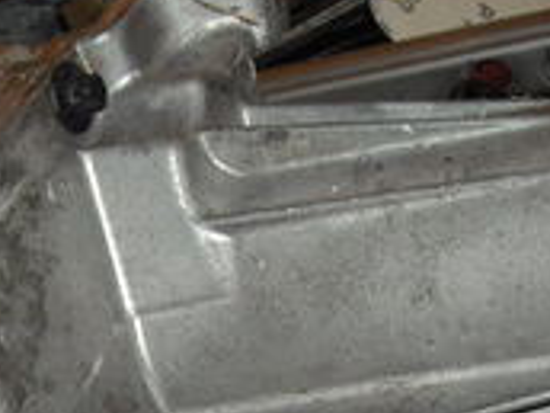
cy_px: 669
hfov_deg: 14.2
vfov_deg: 10.3
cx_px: 51
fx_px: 2193
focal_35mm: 138
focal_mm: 6.2
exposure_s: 1/60
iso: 100
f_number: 2.7
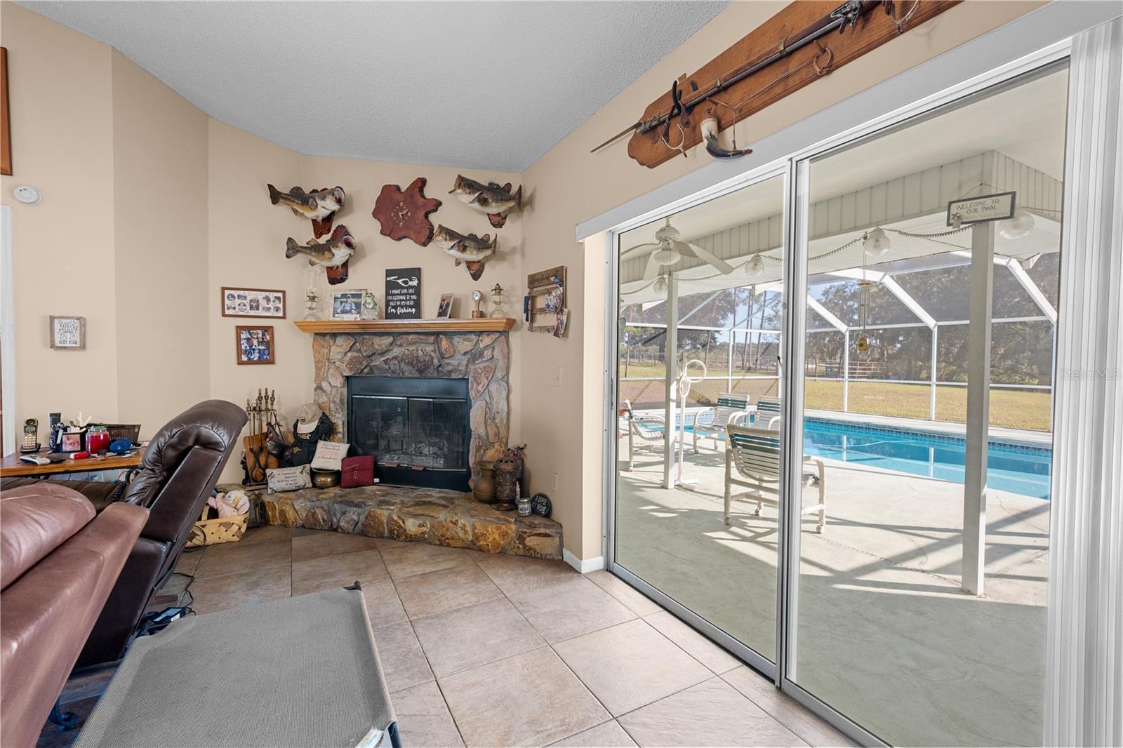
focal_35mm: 16
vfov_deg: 73.7
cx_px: 562
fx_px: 499
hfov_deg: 96.7
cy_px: 374
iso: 1000
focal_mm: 16
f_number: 10
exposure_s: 1/10
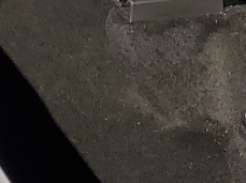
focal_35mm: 182
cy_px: -234
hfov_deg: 9.4
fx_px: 1291
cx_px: -394
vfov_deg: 7.6
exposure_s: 1/2500
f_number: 1.5
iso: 50
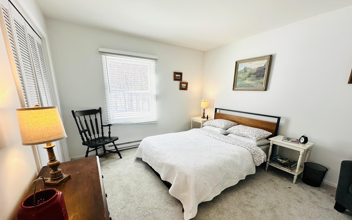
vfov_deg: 74.3
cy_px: 127
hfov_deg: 101.5
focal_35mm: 15
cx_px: 178
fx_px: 144
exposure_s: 1/120
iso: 40
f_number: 2.2
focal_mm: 2.22
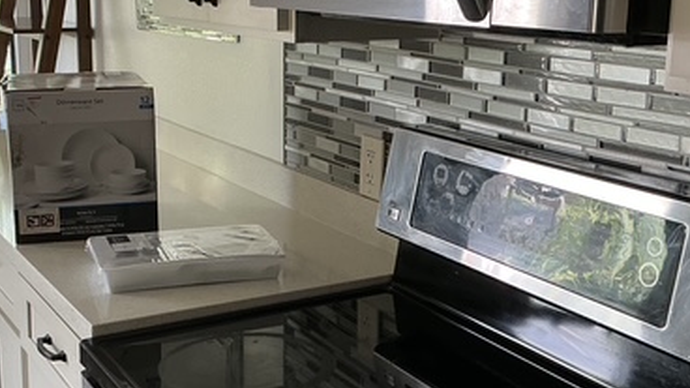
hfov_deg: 37.8
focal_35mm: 55
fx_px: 1006
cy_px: 180
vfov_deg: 21.8
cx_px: 326
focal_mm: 3
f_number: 1.8
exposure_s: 1/60
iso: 64
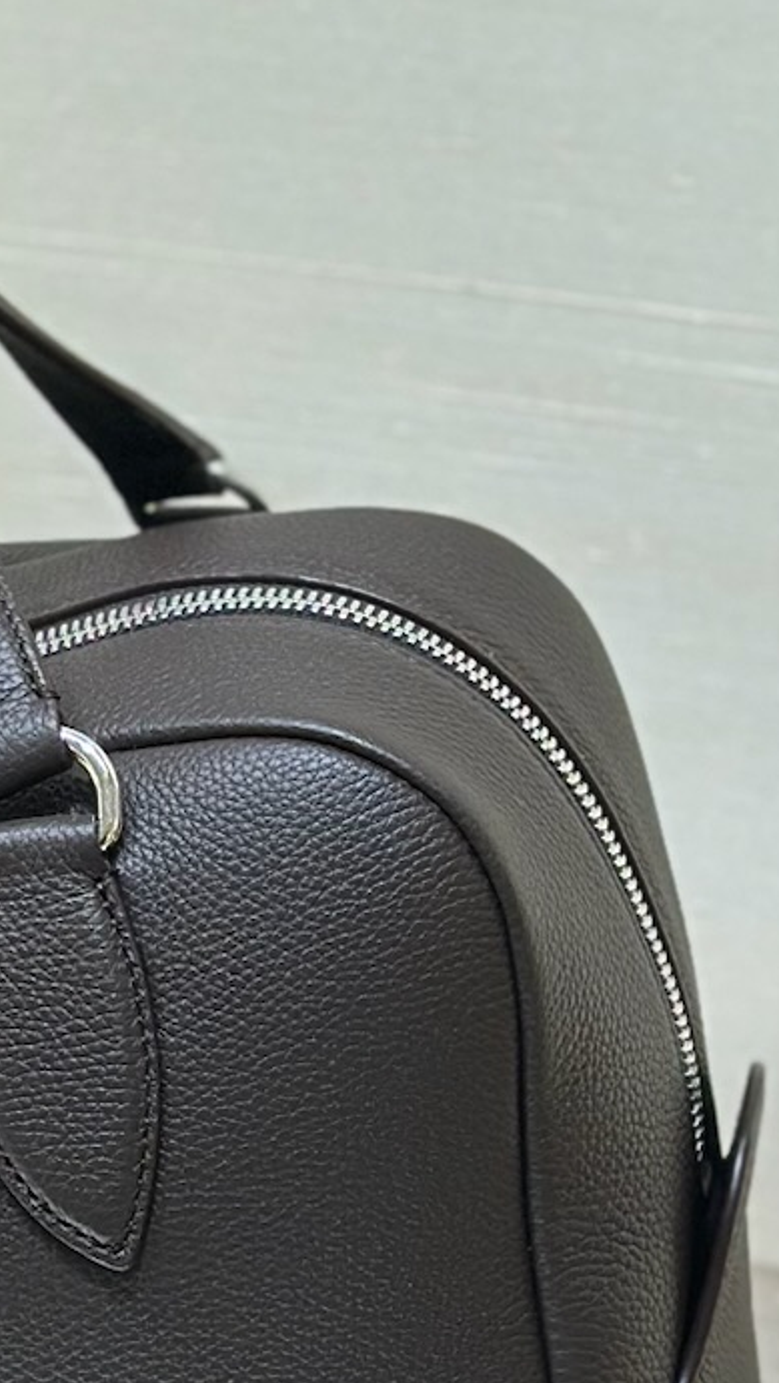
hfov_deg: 7.7
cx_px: -409
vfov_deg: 13.9
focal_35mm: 155
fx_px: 5688
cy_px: 598
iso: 125
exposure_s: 1/144
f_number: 1.78
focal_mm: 6.86
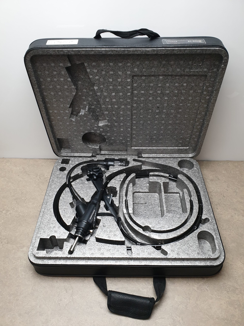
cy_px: 163
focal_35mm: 26
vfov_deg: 67.3
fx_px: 244
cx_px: 122
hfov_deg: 53.1
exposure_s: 1/50
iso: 100
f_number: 2.4
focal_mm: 4.3
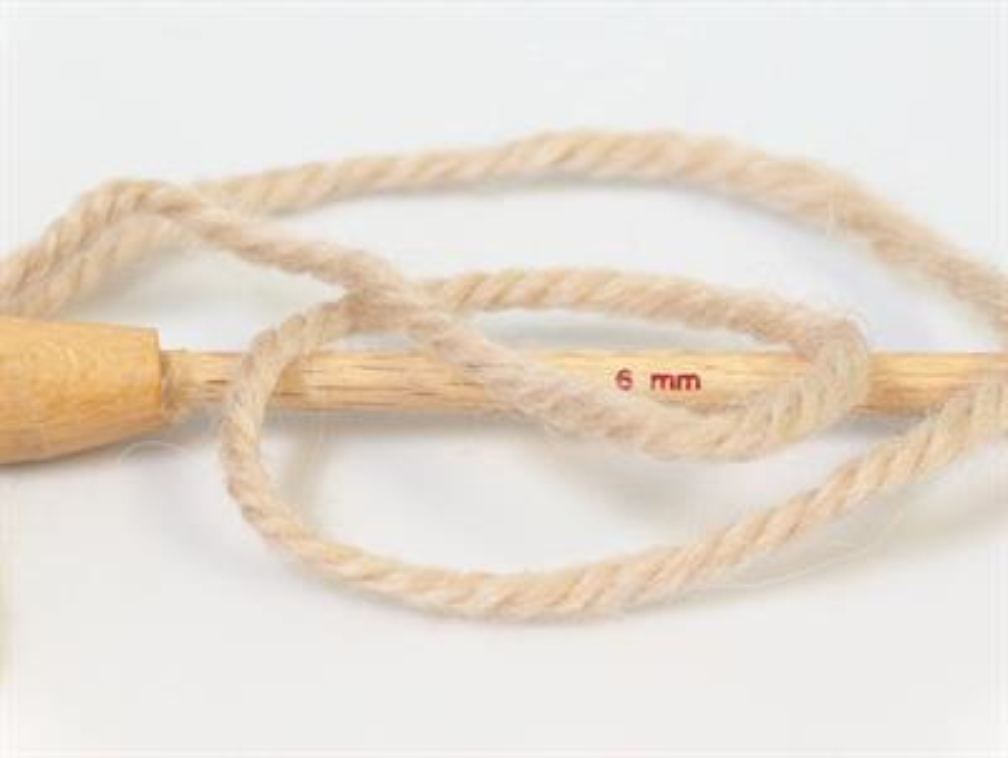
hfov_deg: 17.0
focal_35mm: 116
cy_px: 379
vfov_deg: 12.8
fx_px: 3382
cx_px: 504
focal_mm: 23.76
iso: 200
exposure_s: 1/34.6
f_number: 3
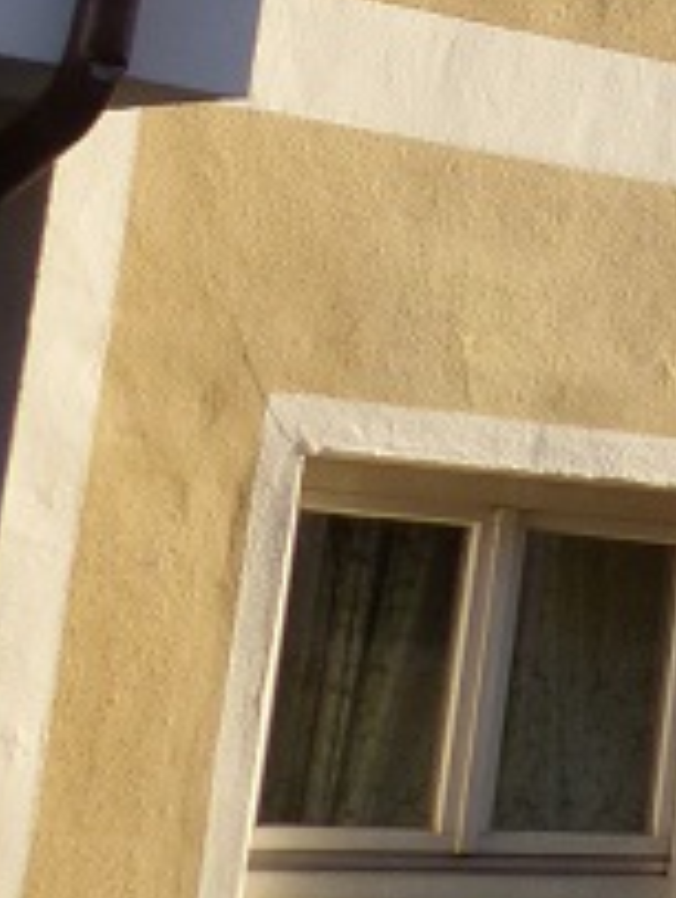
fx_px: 3790
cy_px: -296
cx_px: 1538
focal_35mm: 146
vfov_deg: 13.0
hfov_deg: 9.3
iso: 100
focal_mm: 5.2
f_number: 4
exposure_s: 1/250
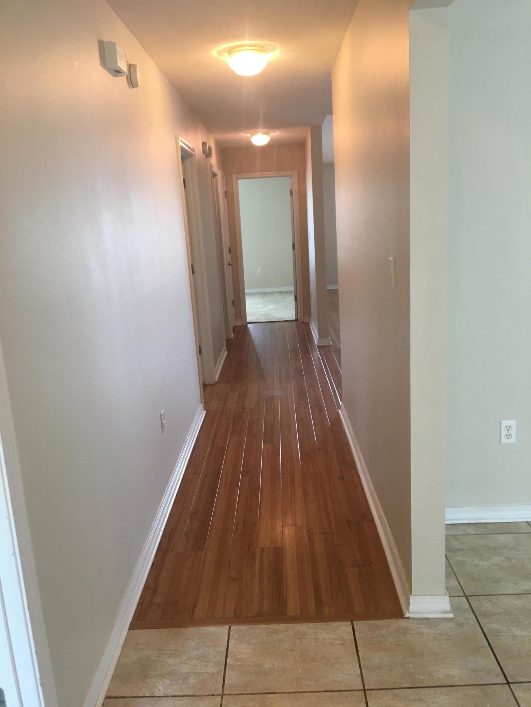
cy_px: 354
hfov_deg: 48.2
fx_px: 593
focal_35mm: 29
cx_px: 266
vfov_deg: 61.7
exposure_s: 1/15
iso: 32
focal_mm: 4.15
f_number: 2.2
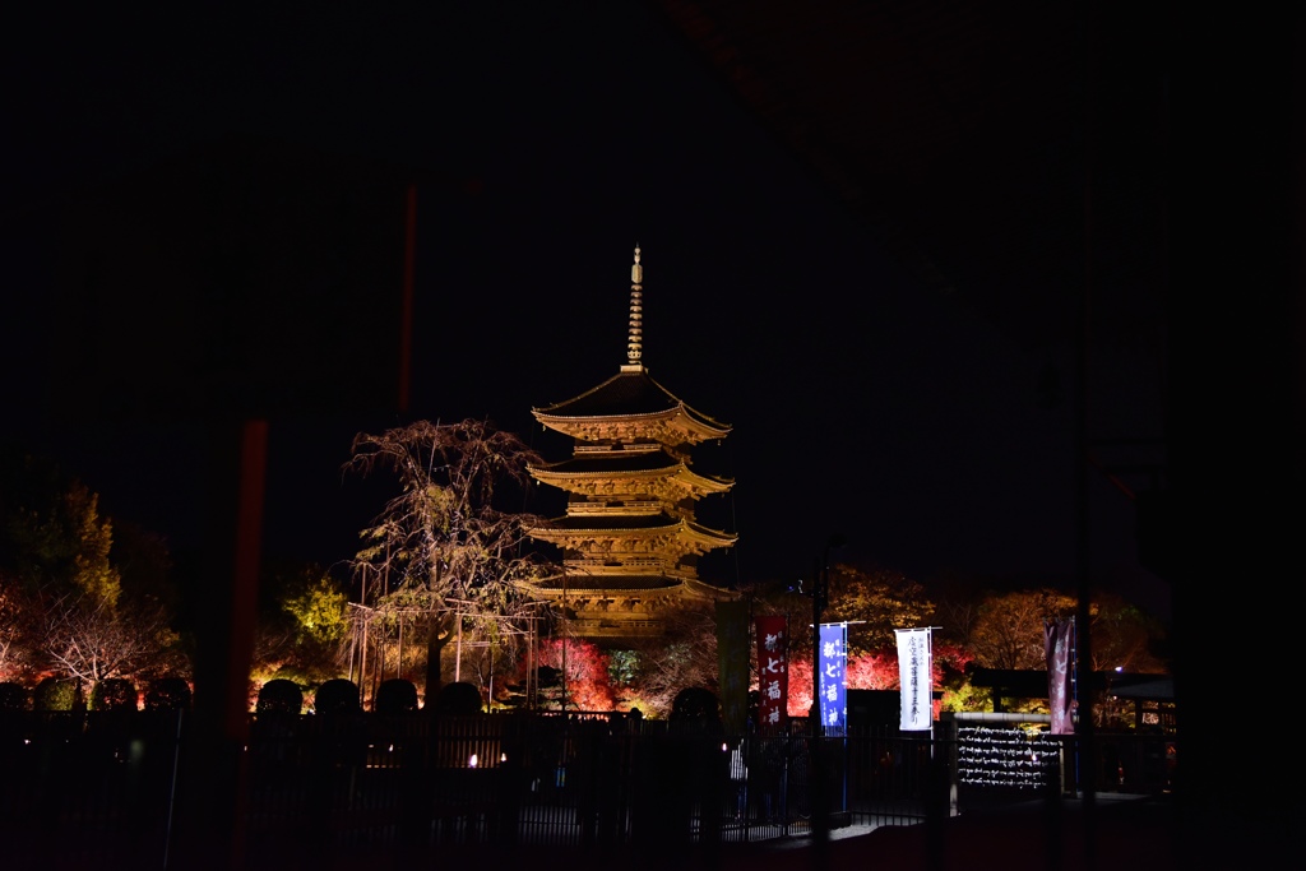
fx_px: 1814
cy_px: 436
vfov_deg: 27.0
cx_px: 653
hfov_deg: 39.6
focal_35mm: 50
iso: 4000
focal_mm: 50
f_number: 4
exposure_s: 1/50
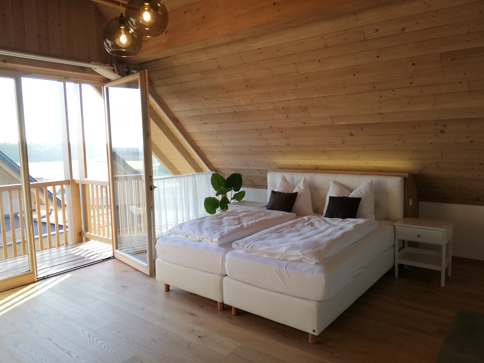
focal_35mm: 26
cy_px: 182
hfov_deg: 67.3
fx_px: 364
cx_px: 242
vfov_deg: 53.1
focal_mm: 3.81
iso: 80
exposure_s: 1/50
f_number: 2.2
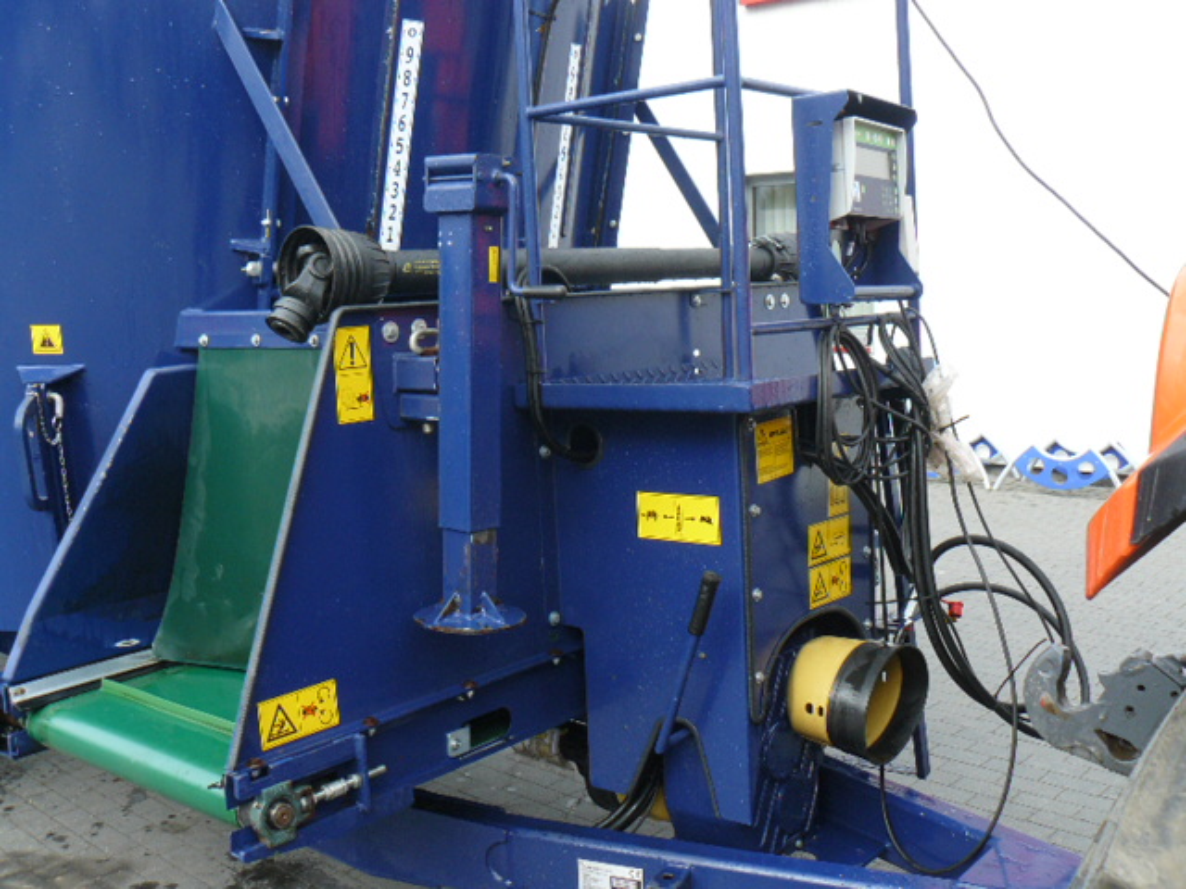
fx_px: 1233
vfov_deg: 39.7
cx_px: 593
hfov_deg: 51.4
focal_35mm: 36
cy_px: 444
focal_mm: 6
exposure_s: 1/160
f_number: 4
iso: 100
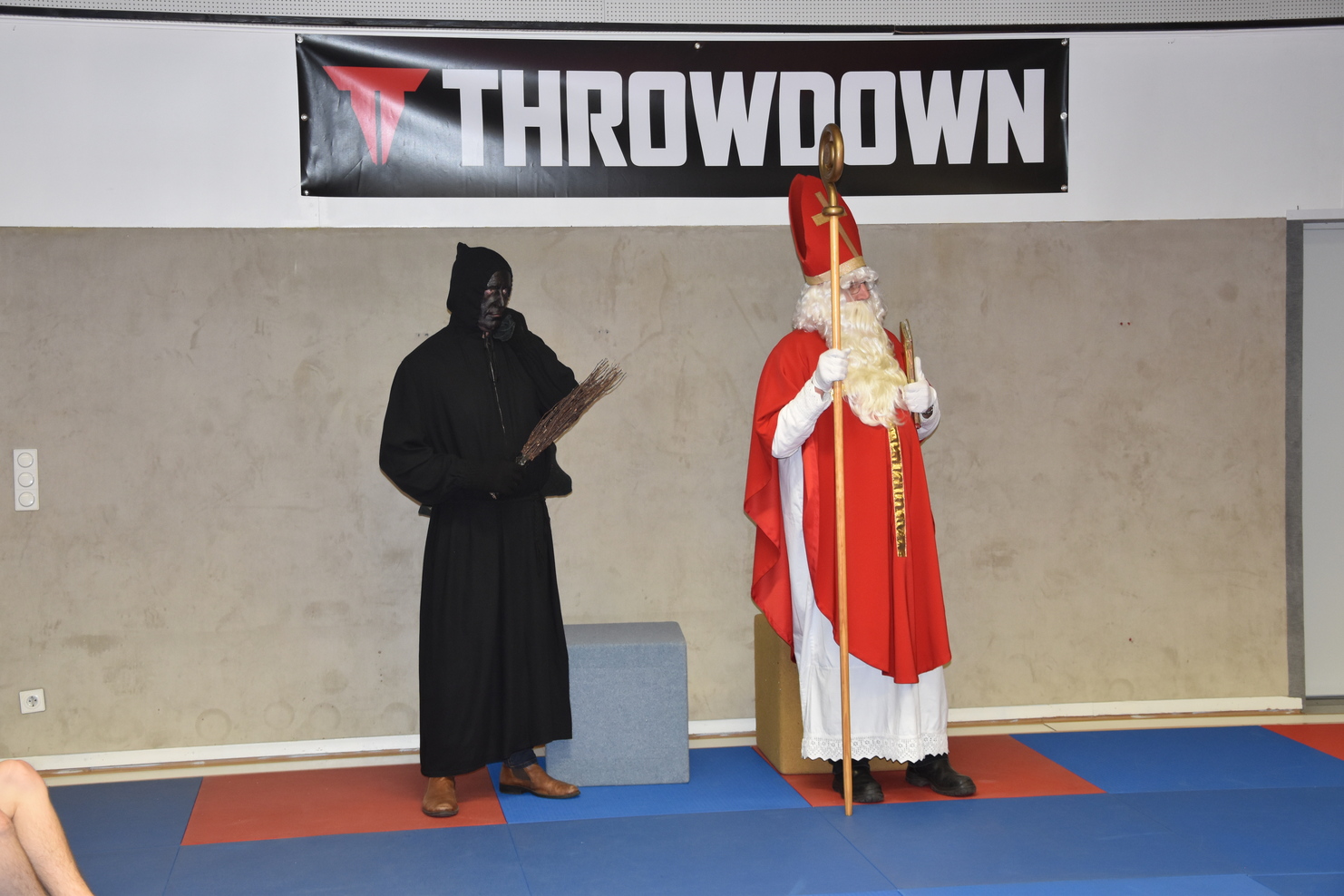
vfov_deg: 25.8
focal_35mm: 52
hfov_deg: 37.9
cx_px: 672
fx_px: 1960
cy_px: 448
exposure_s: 1/60
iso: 900
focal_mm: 35
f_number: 4.5
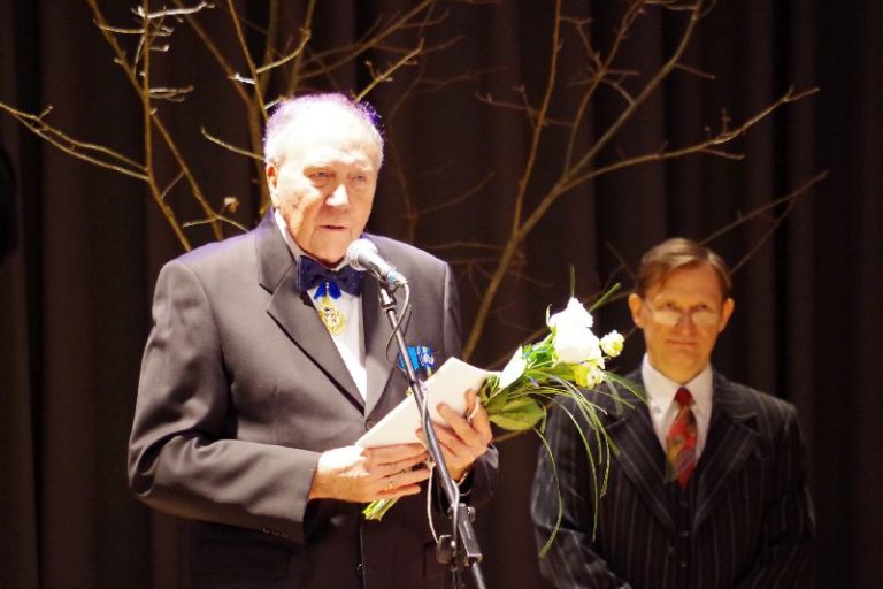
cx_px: 442
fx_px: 7358
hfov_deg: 6.9
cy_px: 294
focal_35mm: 300
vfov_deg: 4.6
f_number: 5.6
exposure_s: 1/40
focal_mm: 200
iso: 3200
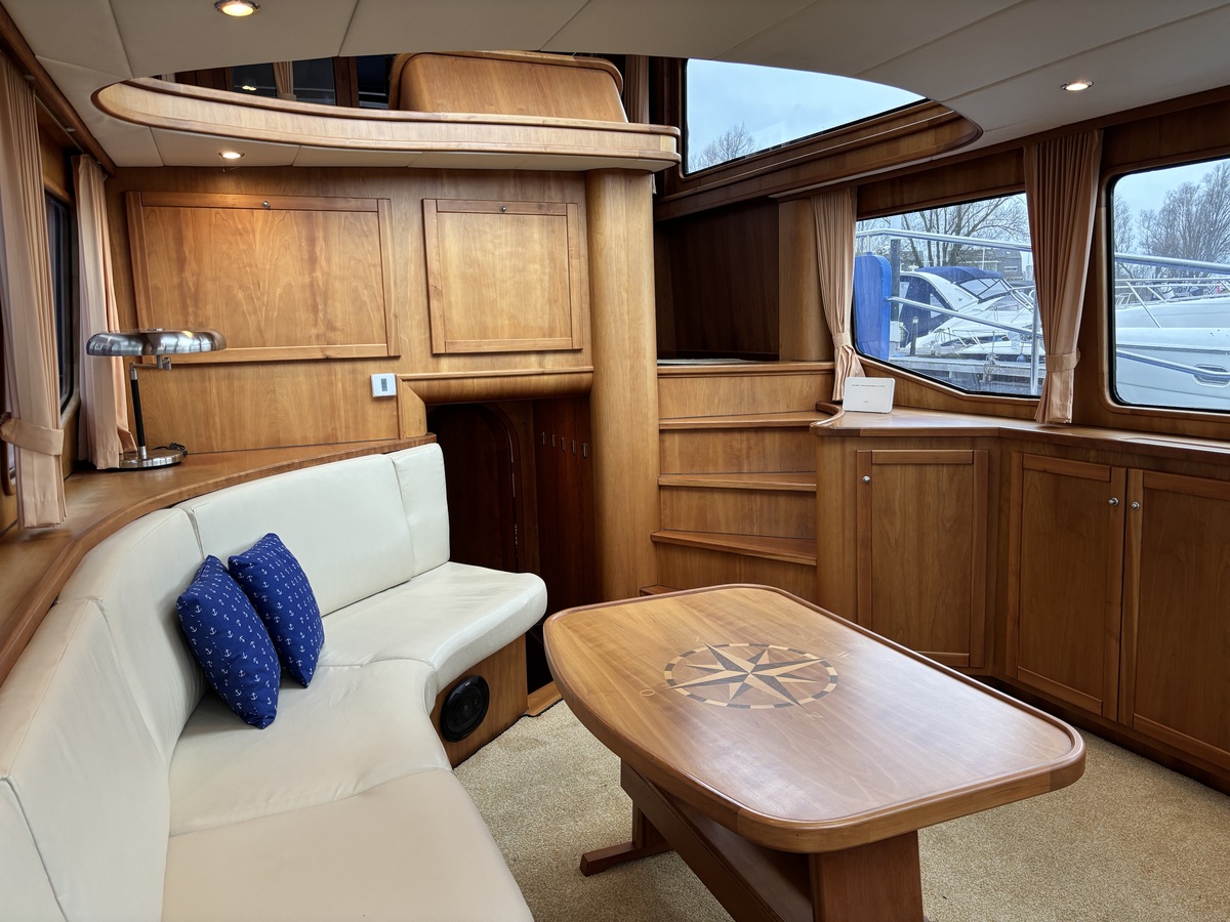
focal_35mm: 26
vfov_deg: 53.1
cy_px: 461
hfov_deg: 67.3
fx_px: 924
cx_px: 615
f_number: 1.6
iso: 125
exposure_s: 1/79
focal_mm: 5.96
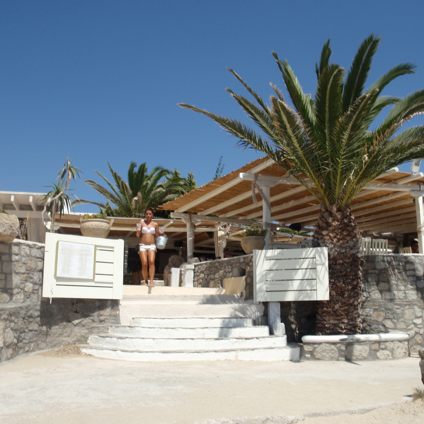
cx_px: 252
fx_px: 568
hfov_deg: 40.8
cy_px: 215
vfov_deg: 40.9
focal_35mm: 41
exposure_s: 1/160
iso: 64
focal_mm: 6.07
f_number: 9
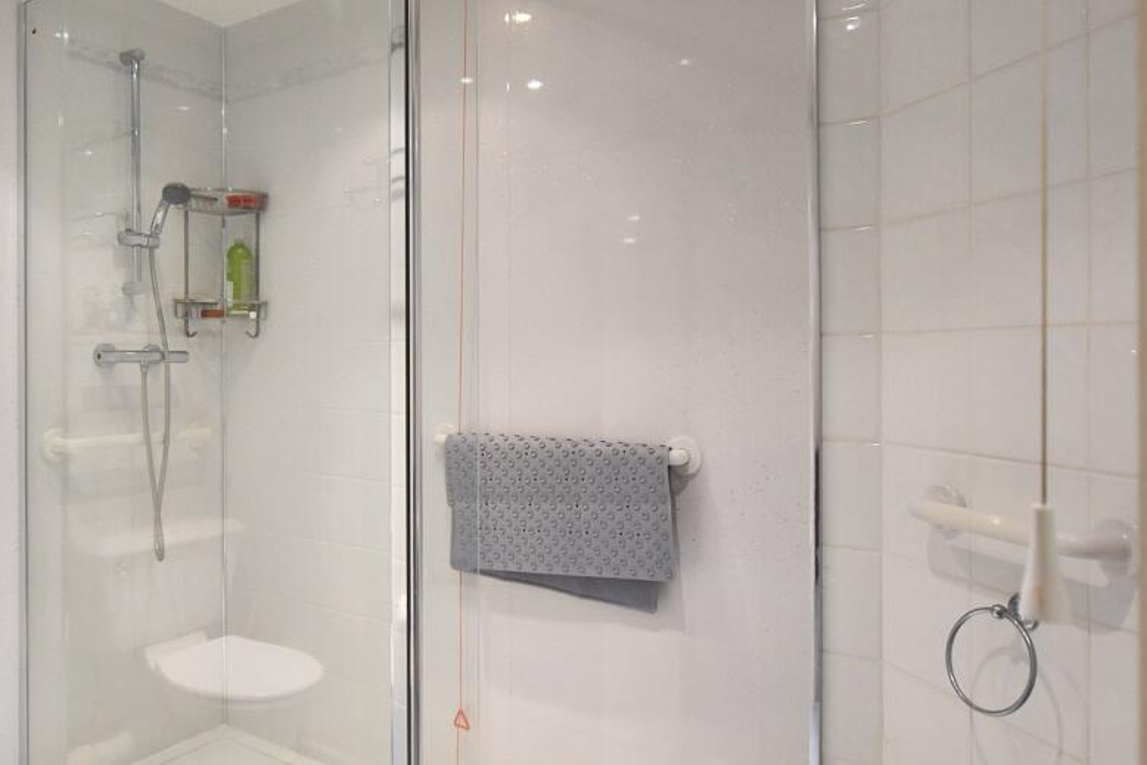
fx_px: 818
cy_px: 408
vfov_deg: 50.1
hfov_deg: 68.5
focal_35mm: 26
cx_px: 398
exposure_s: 1/160
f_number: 3.5
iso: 800
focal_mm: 13
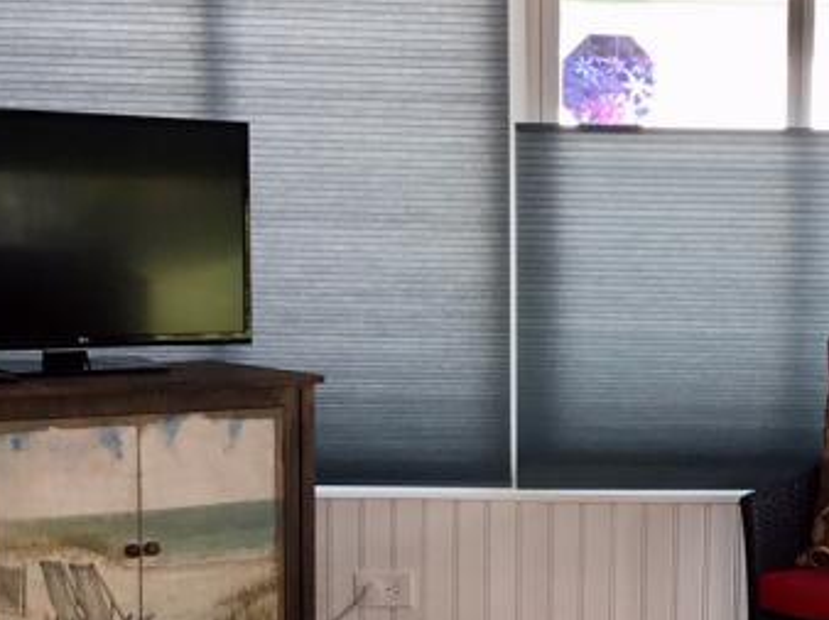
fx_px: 2250
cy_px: 527
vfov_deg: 15.6
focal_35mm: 94
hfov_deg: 20.3
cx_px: 795
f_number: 2.4
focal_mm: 3.3
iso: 25
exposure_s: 1/60
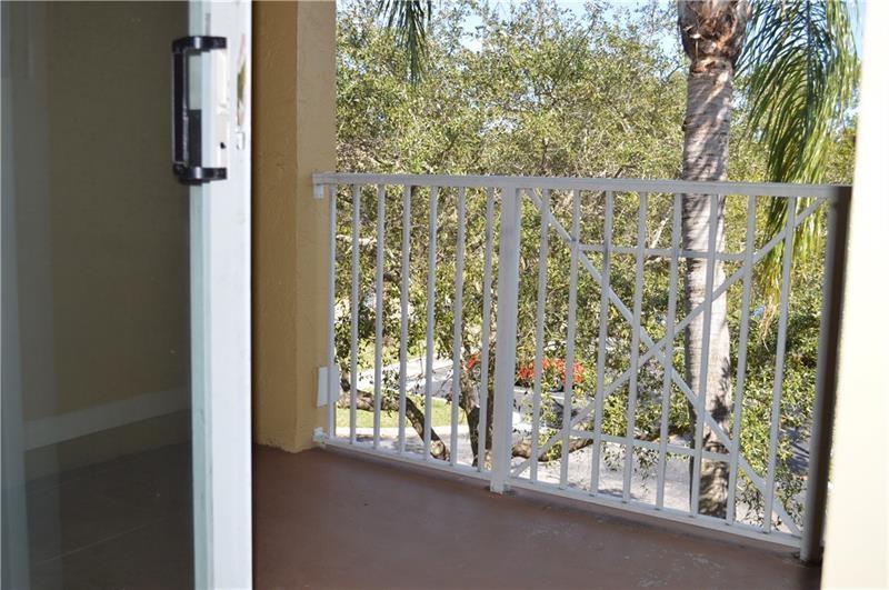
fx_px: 888
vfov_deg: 36.8
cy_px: 295
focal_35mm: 36
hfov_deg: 53.2
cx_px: 444
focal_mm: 24
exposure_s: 1/200
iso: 100
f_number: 4.5
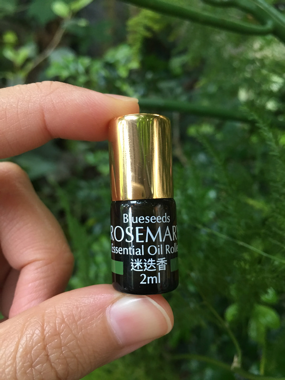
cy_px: 190
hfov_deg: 48.2
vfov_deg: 61.7
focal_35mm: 29
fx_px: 318
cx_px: 142
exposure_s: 1/15
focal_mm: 4.15
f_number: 2.2
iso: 64
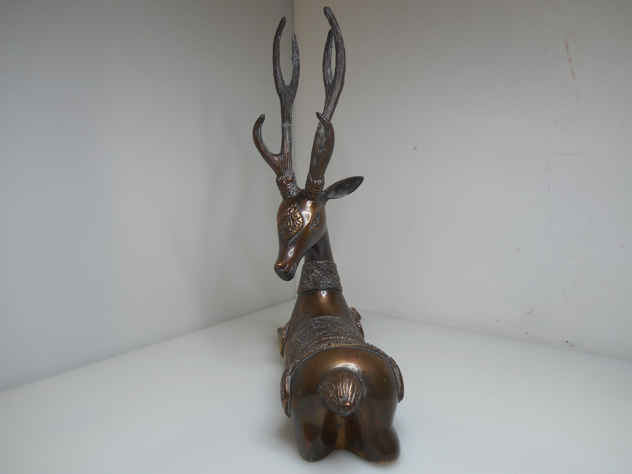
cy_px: 237
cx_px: 316
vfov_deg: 54.9
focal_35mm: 25
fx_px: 456
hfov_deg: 69.4
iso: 80
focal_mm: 4.5
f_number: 3.5
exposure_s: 1/40
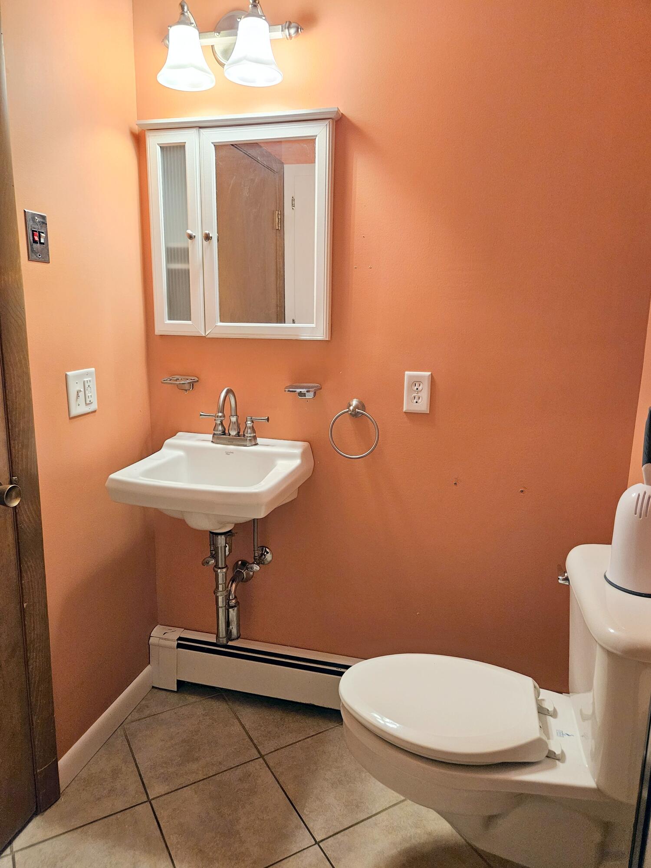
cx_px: 326
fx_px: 577
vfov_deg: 73.9
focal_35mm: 23
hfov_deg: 58.9
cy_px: 434
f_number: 1.8
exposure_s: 1/120
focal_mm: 5.4
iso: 500
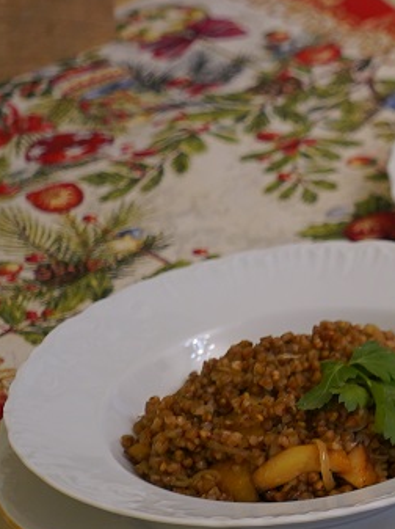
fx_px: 2561
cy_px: 397
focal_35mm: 168
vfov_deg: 11.7
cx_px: 906
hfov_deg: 8.2
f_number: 4
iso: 1250
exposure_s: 1/50
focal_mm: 49
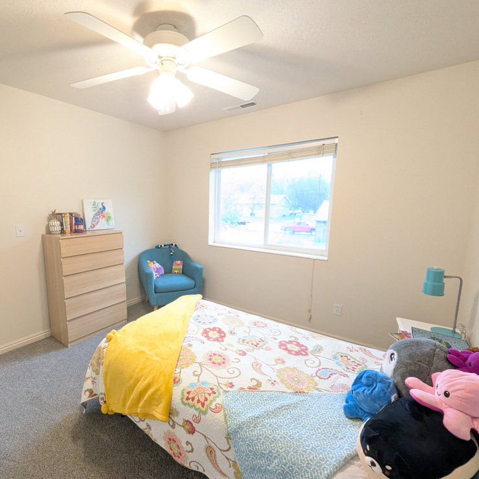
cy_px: 245
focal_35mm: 17
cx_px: 192
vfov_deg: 84.0
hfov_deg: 83.0
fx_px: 266
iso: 498
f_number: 2.2
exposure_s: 1/60
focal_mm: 1.83
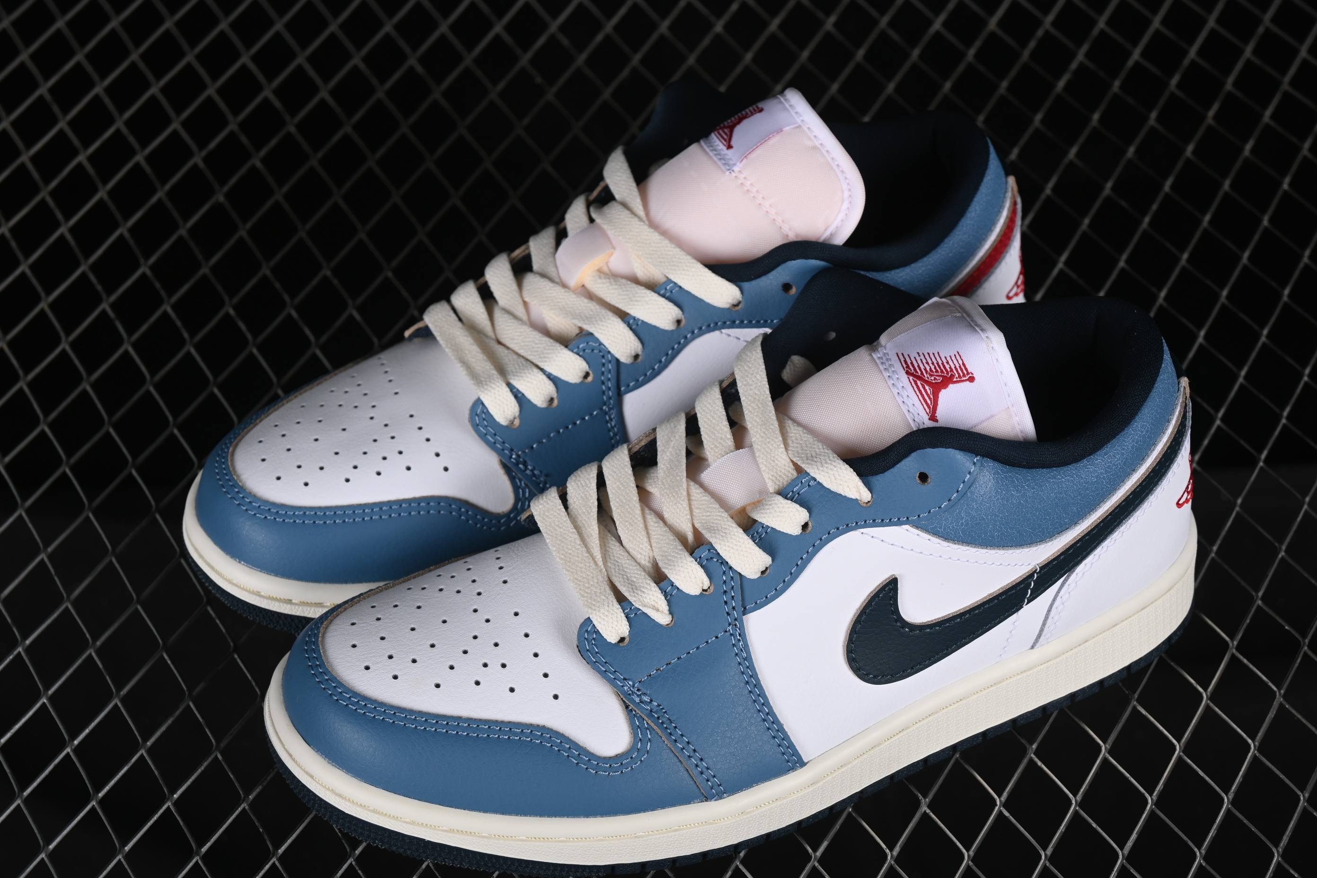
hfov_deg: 28.1
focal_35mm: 72
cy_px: 439
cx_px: 658
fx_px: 2634
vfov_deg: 18.9
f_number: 7.1
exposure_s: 1/160
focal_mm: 48
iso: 125
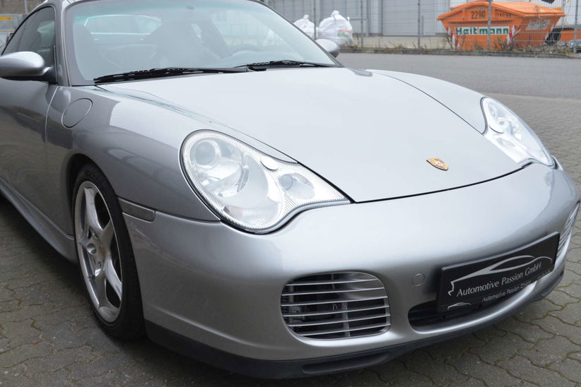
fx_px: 662
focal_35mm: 41
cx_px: 259
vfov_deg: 32.6
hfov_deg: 47.3
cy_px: 172
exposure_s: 1/40
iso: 800
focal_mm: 22
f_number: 3.8
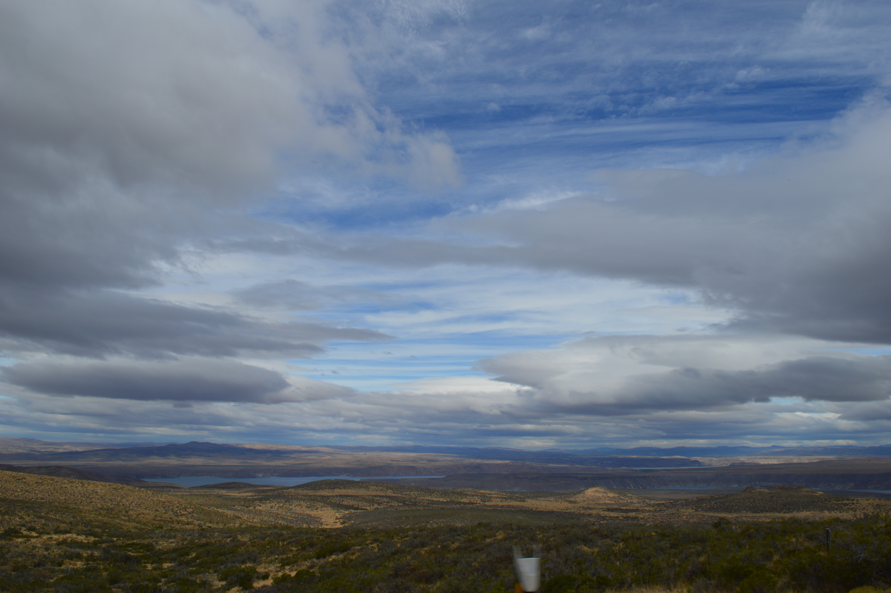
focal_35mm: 30
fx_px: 742
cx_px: 446
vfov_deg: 43.5
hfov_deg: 62.0
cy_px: 296
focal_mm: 20
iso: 100
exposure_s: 1/400
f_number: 10
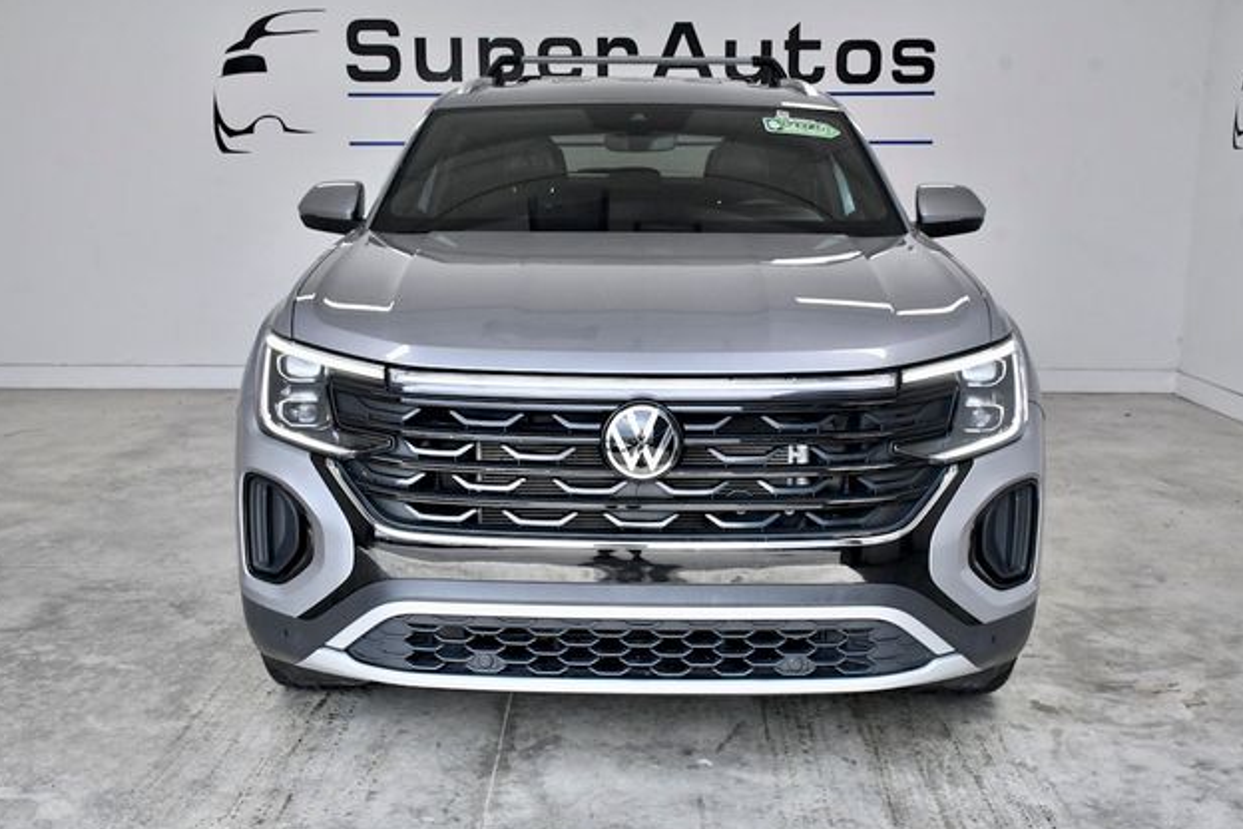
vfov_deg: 33.4
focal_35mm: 40
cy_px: 415
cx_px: 625
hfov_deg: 48.5
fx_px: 1381
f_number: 10
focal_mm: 26
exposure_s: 1/400
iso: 2500
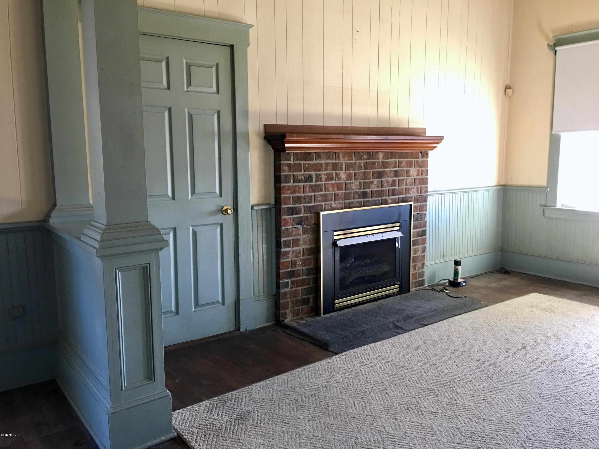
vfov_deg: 48.2
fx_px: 502
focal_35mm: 29
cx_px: 300
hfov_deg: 61.7
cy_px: 224
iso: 80
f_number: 2.2
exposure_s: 1/15
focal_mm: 4.15
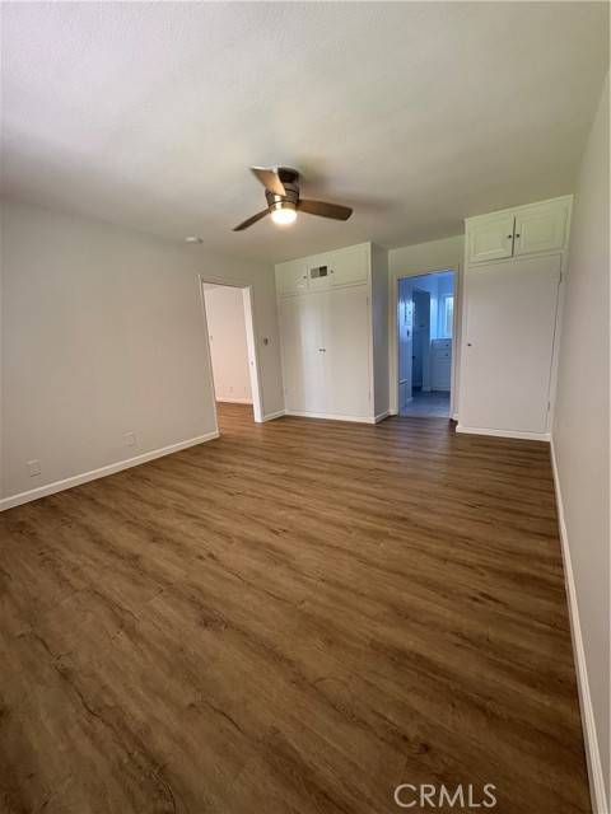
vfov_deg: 102.1
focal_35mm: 14
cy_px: 407
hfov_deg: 85.7
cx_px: 306
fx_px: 329
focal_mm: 2.22
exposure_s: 1/60
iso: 160
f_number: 2.2
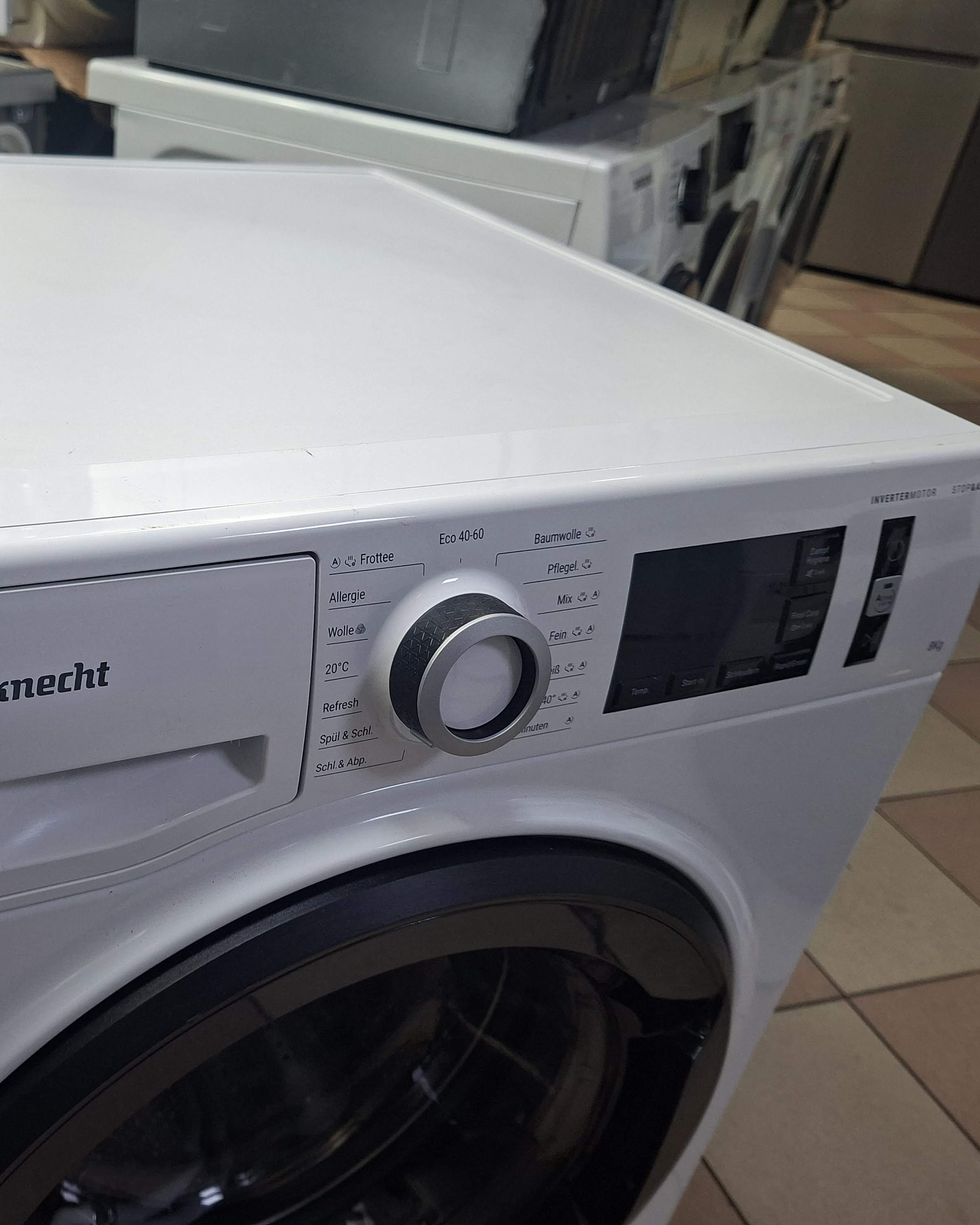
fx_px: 1087
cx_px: 238
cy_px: 611
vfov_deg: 58.8
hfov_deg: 46.6
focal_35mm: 30
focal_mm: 5.54
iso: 250
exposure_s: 1/100
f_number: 1.8
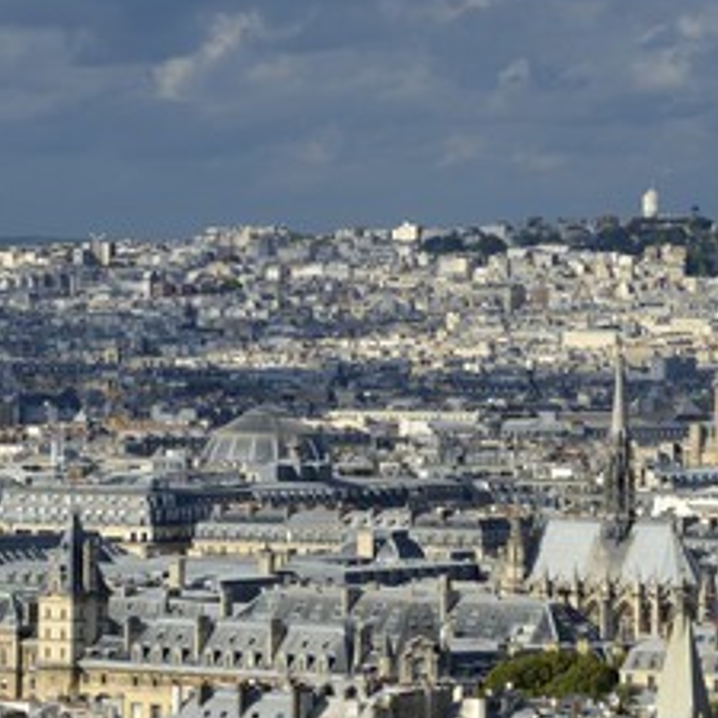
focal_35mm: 277
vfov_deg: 6.3
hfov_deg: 6.3
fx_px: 6500
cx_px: 450
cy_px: 434
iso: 200
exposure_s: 1/250
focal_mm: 175
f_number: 16
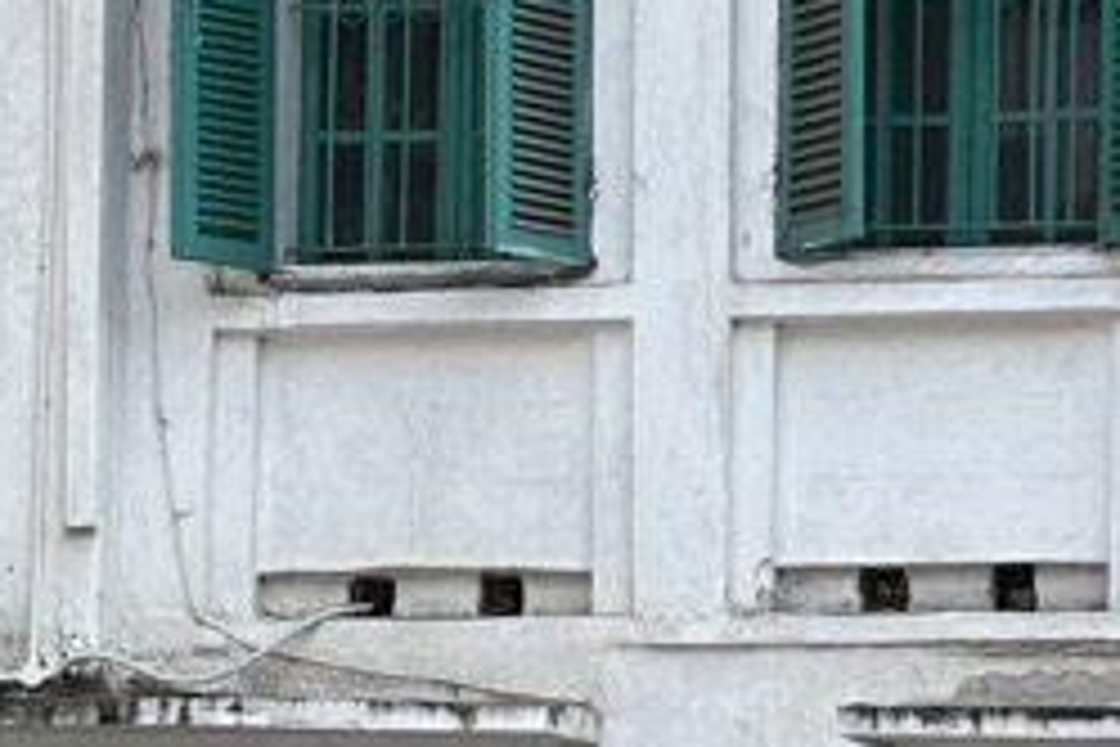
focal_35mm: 329
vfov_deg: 4.2
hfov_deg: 6.2
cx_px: -94
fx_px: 10235
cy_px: 1066
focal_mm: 9
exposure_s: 1/245
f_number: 2.8
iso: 32
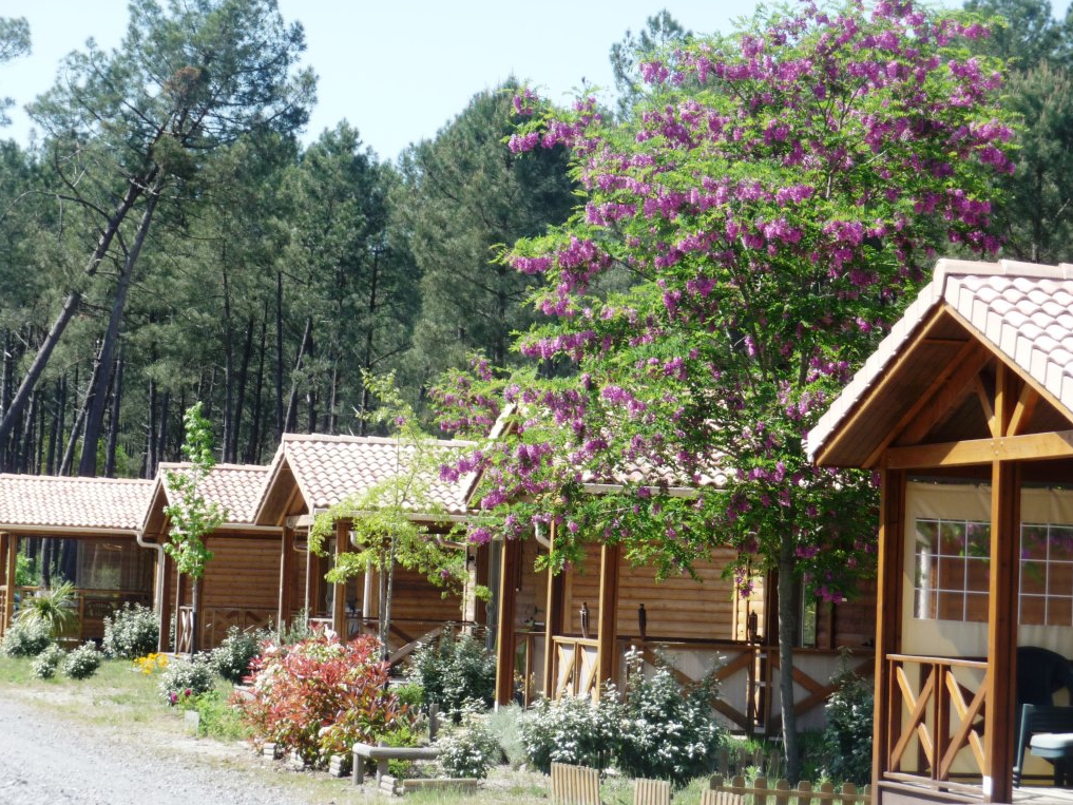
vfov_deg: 10.4
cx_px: 535
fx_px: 4402
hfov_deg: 13.9
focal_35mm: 142
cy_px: 401
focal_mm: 24.1
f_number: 4.8
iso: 100
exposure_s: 1/320
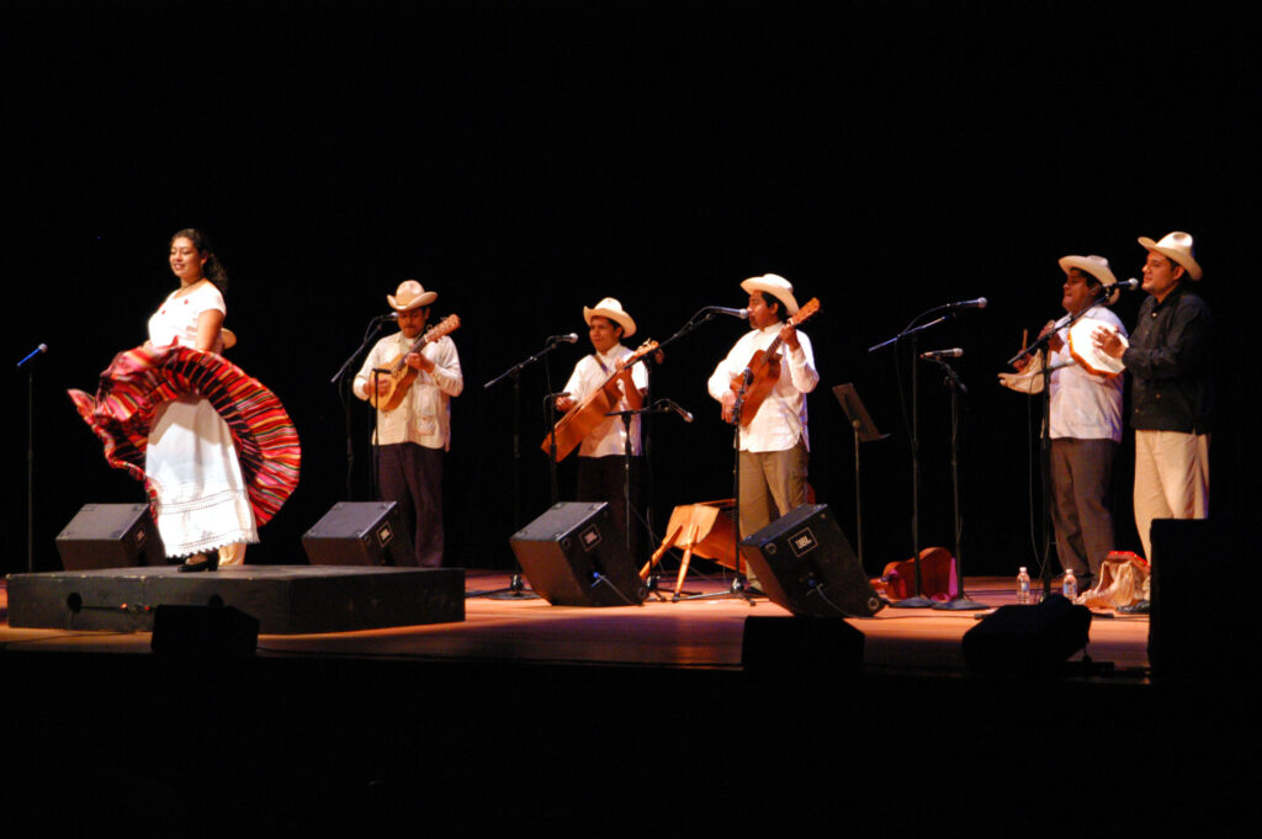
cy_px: 420
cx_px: 631
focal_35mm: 93
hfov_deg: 21.9
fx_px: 3257
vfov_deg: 14.7
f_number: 5
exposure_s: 1/80
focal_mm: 62
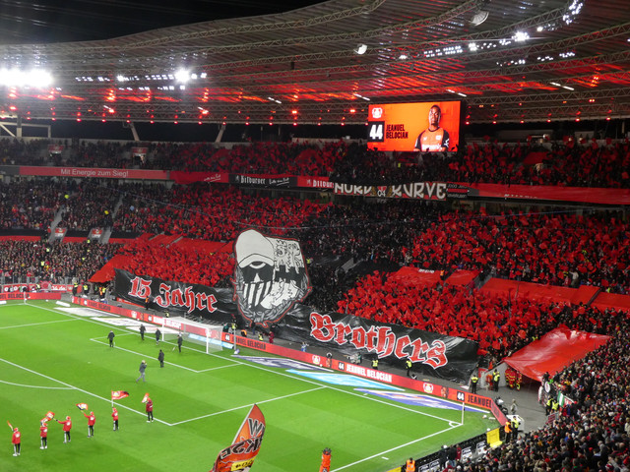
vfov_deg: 32.9
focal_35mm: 44
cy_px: 236
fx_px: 801
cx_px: 315
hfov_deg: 42.9
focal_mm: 7.8
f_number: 3.9
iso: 400
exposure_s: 1/80
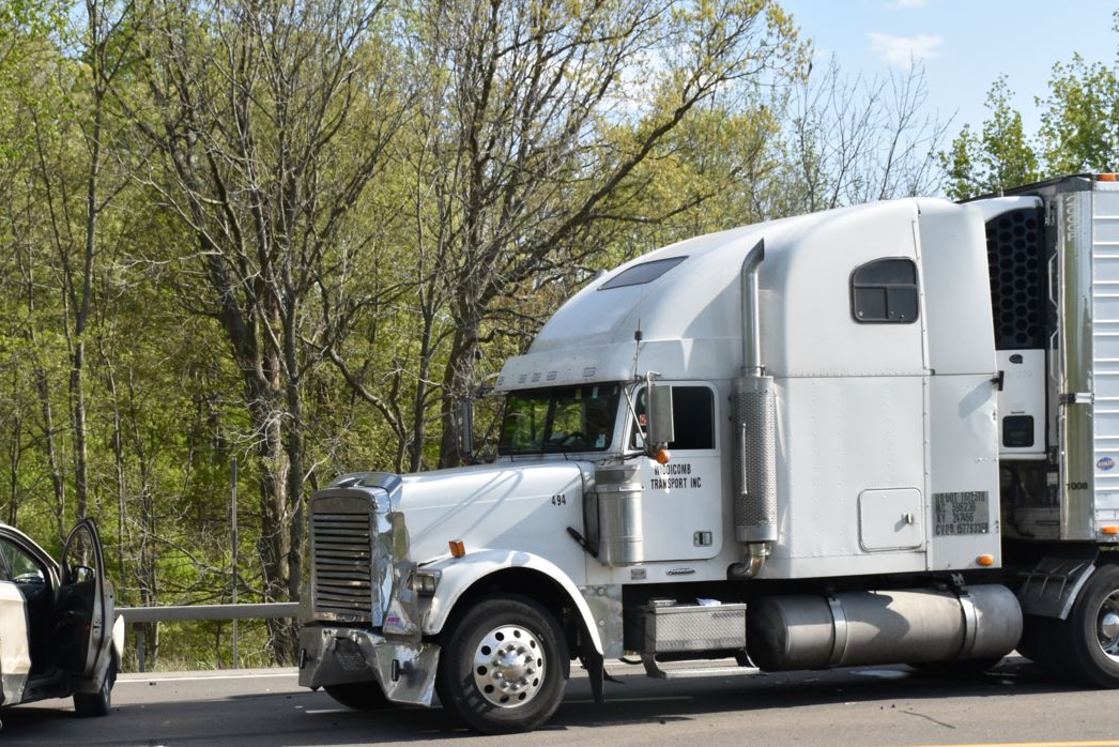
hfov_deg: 25.9
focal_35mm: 78
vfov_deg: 17.4
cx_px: 384
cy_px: 547
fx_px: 2425
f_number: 9
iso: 200
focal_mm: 34
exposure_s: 1/320
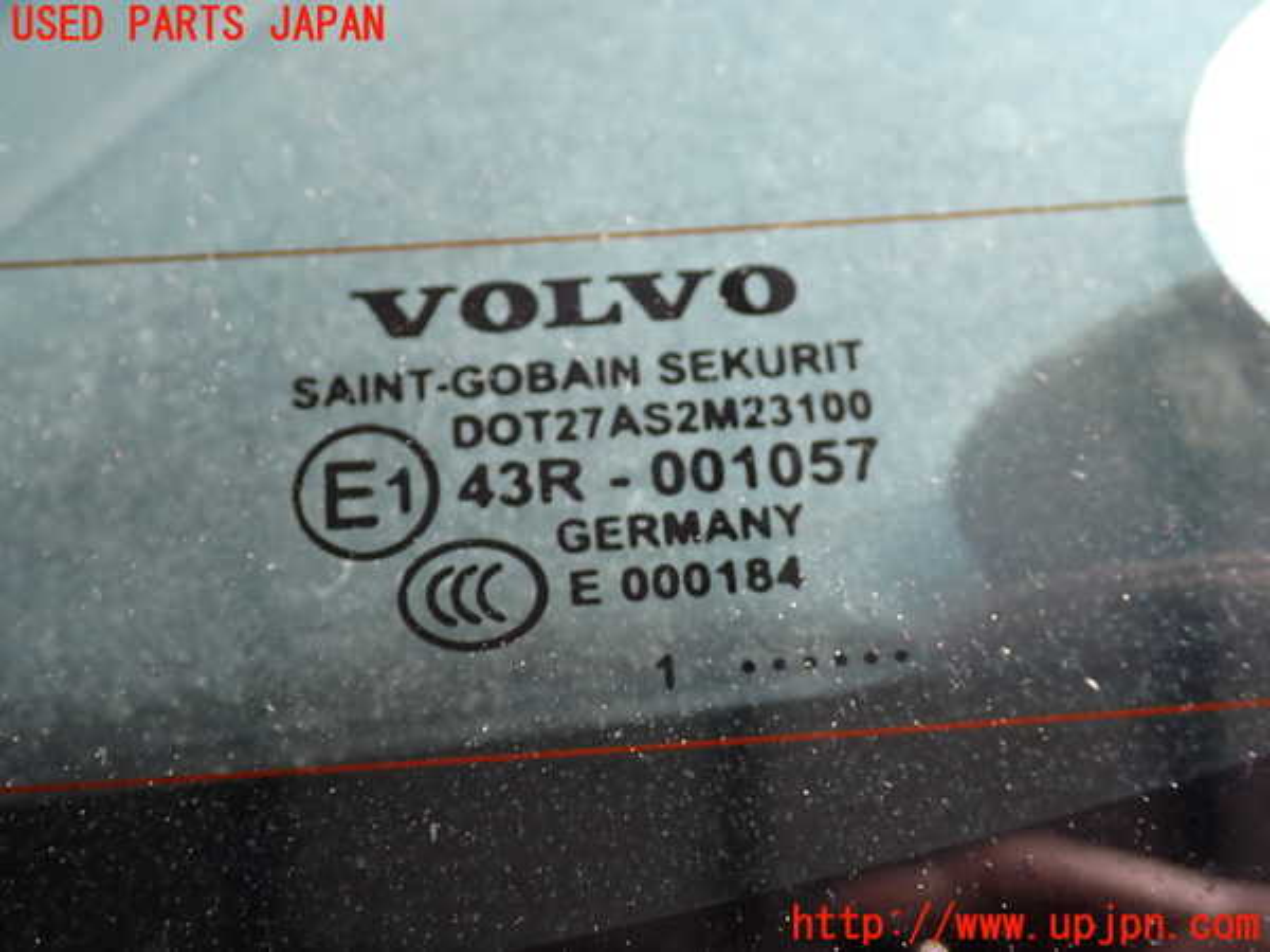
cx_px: 635
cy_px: 476
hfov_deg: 38.2
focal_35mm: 50
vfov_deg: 29.1
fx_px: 1834
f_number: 3.2
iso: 100
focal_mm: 9.01
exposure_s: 1/160
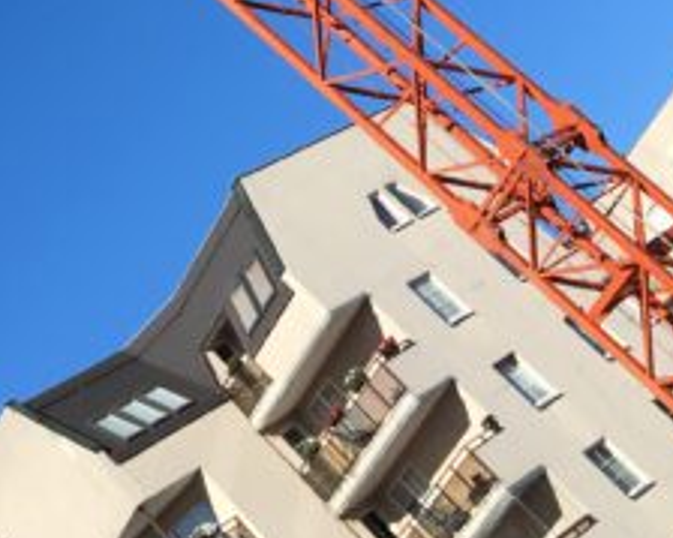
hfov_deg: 18.4
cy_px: -267
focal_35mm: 97
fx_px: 1931
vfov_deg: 14.7
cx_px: -198
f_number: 2.2
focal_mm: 4.15
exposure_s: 1/1304
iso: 25
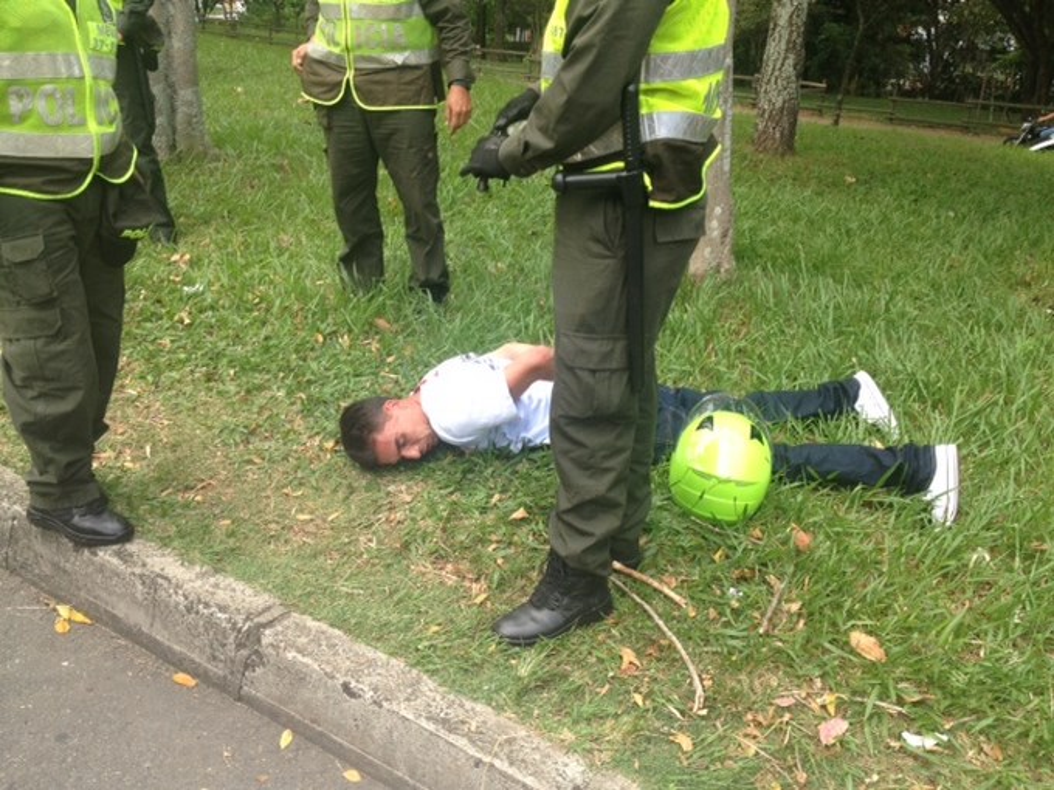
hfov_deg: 52.6
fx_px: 1066
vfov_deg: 40.7
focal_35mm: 35
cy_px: 395
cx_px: 527
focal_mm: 4.28
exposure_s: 1/164
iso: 50
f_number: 2.4
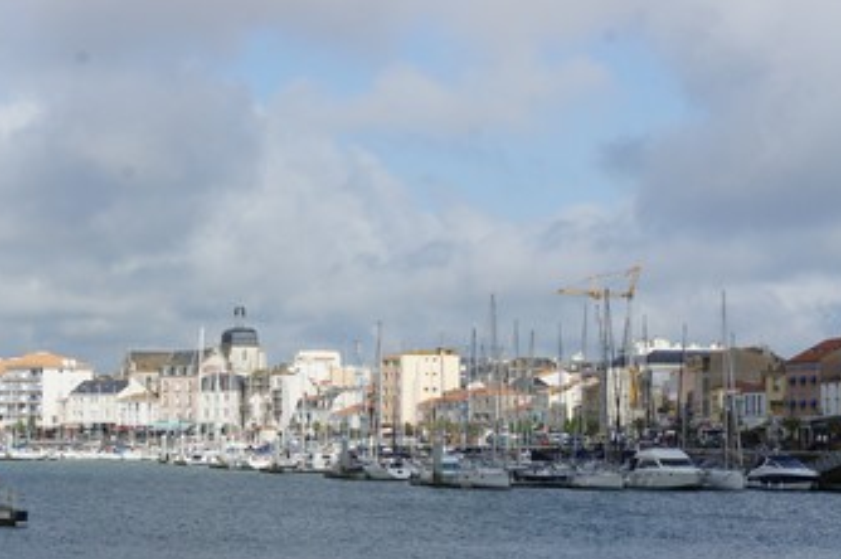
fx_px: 2653
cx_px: 282
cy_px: 358
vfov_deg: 12.0
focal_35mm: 114
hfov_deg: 18.0
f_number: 13
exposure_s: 1/320
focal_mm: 55
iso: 200
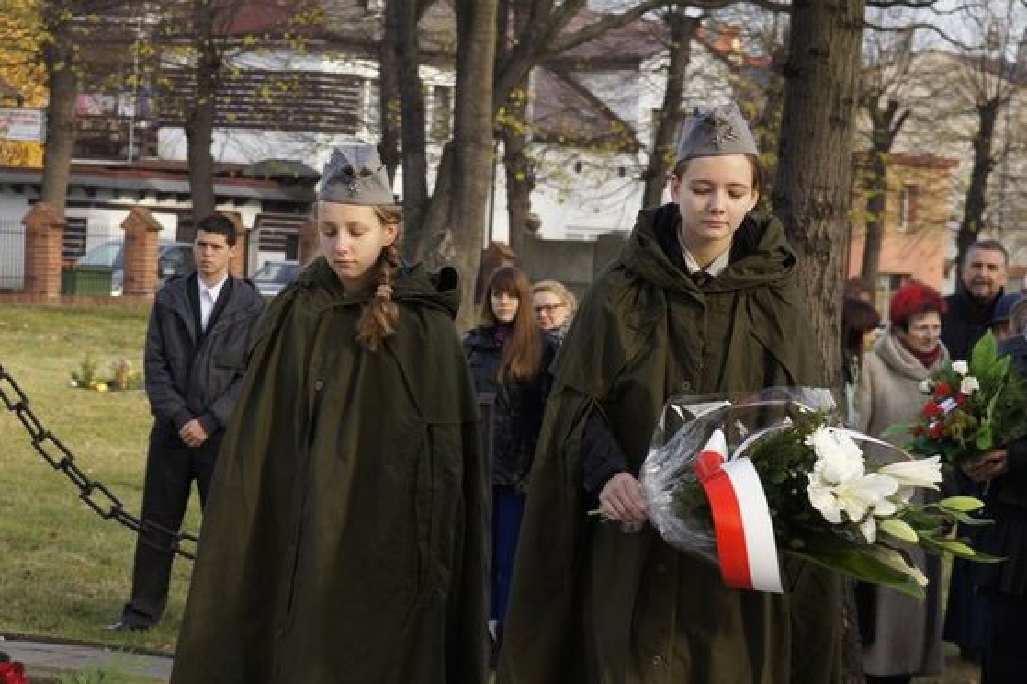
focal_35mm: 122
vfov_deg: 11.2
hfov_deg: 16.8
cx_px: 456
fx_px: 3478
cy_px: 377
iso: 200
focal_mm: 70
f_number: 8
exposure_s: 1/125
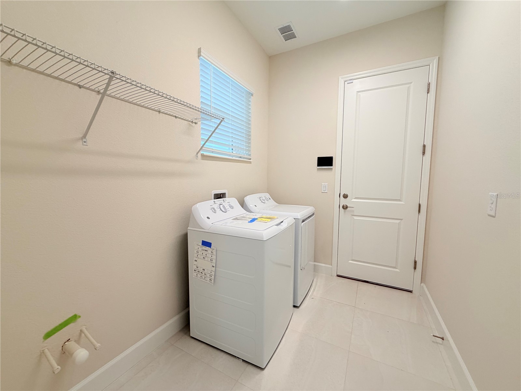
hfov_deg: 102.1
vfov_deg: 85.7
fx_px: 211
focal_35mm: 14
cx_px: 260
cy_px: 196
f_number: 2.2
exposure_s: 1/120
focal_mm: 2.22
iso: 125
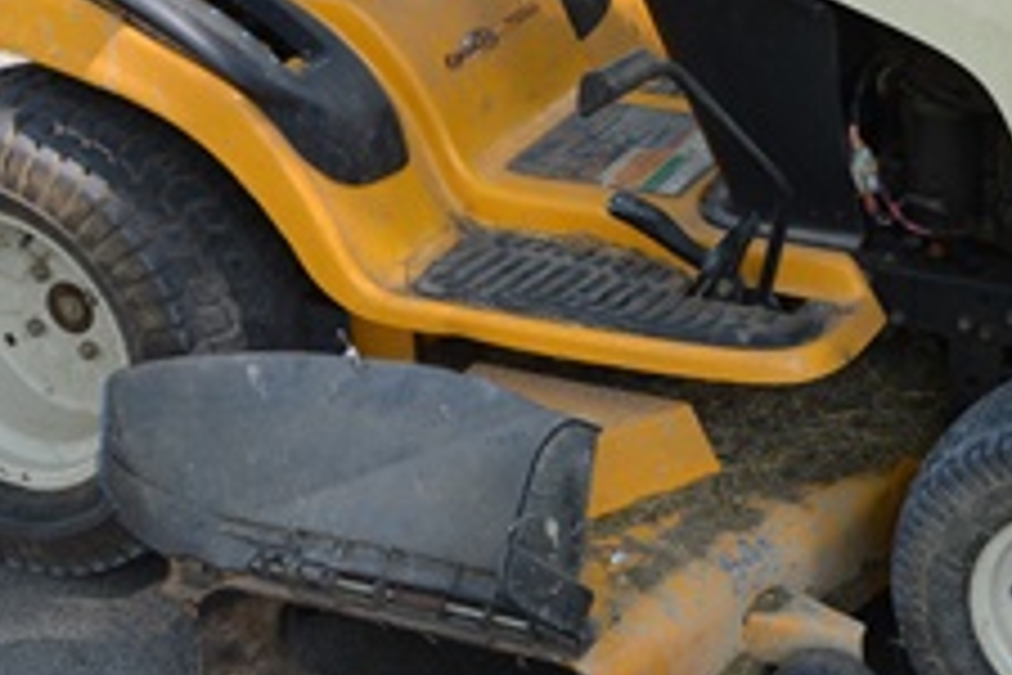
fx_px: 2474
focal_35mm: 88
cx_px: 756
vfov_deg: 15.4
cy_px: 104
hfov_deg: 22.9
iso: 280
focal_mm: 22
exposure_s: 1/125
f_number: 5.6
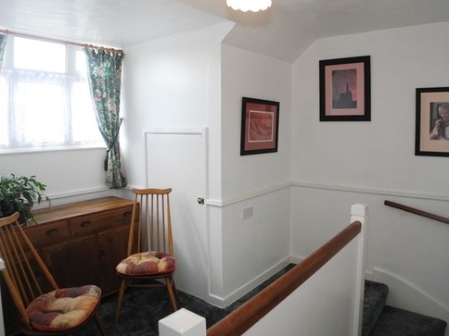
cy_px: 148
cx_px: 251
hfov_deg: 55.2
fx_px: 428
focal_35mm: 33
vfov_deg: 42.9
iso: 100
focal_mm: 6
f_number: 2.8
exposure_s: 1/30
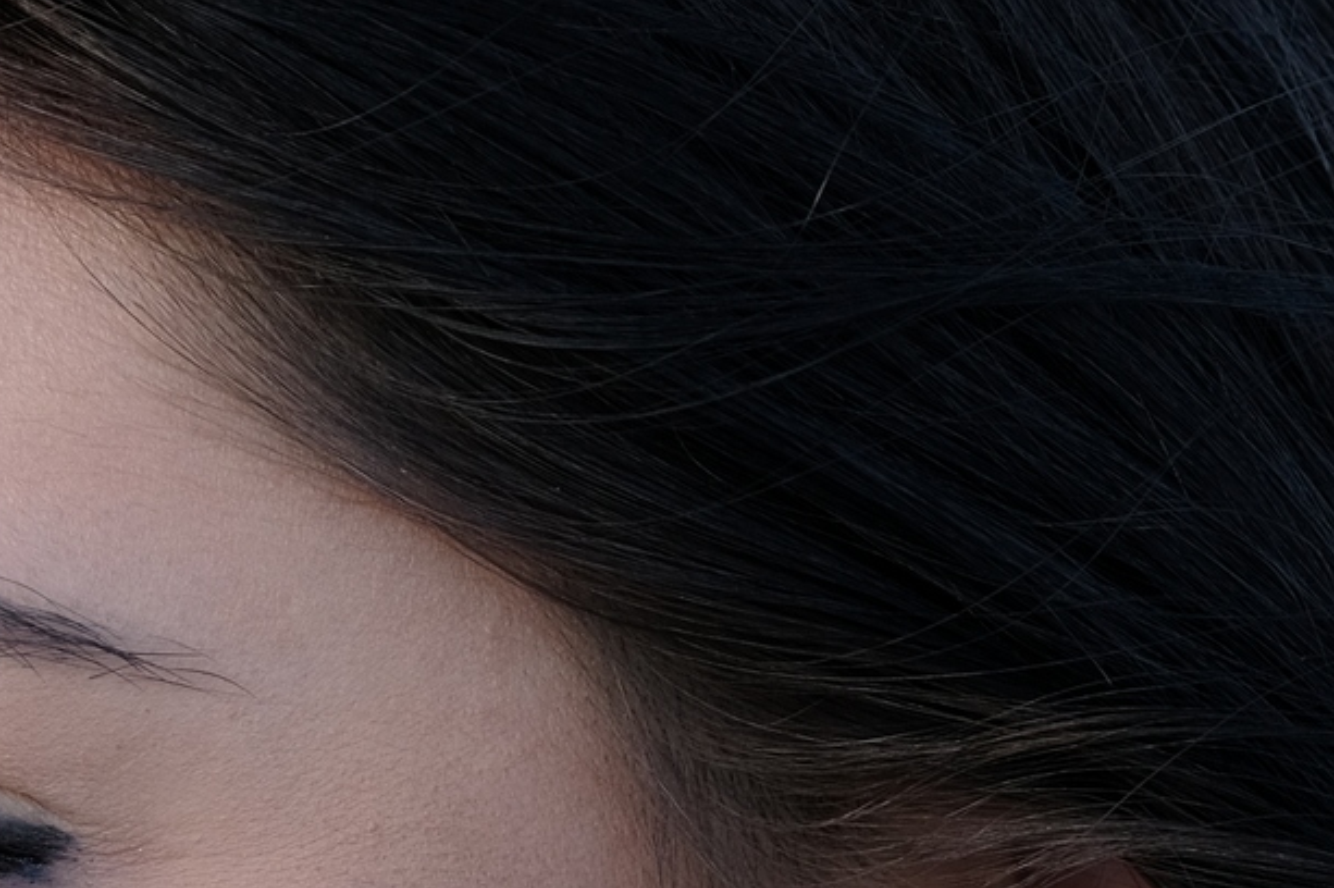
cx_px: 37
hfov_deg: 2.9
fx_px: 25998
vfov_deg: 2.0
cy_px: 950
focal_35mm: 702
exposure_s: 1/170
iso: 200
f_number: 4
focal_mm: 140
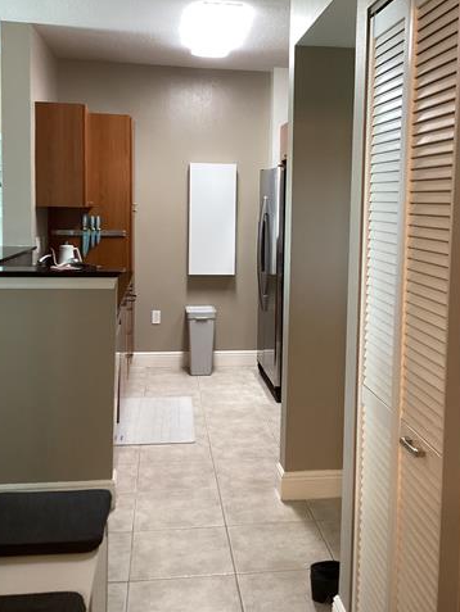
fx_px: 691
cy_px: 258
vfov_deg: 47.7
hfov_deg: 36.7
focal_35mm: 39
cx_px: 275
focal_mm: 3.3
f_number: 2.4
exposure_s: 1/60
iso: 200
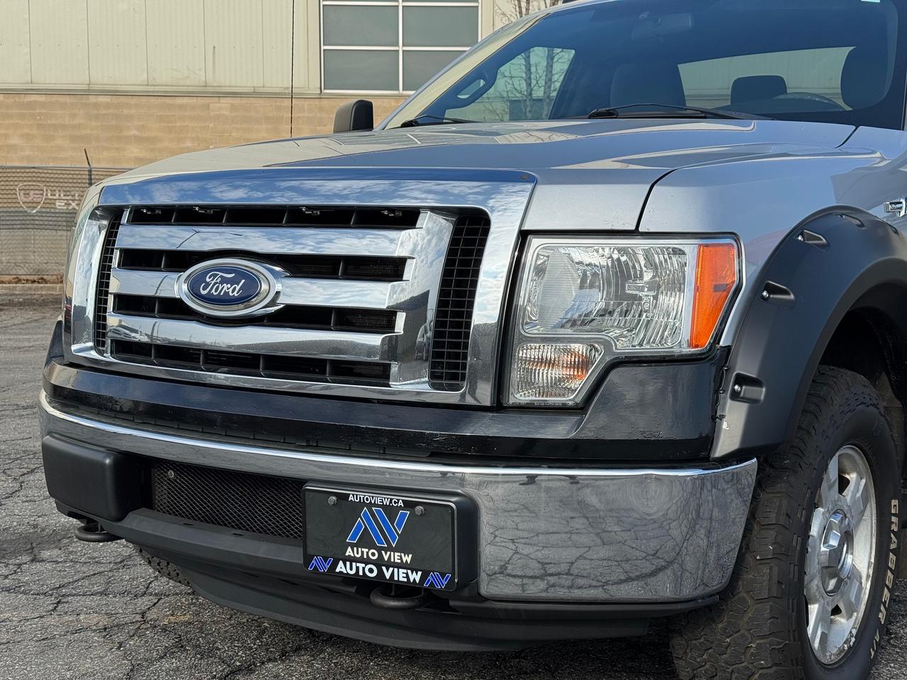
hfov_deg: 39.7
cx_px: 454
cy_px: 340
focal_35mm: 48
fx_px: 1258
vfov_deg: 30.3
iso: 64
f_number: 1.78
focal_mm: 6.76
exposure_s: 1/3817
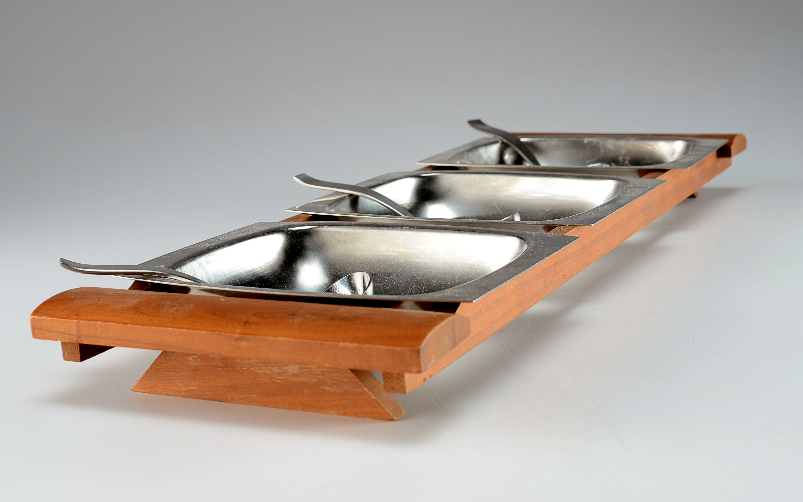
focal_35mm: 62
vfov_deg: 21.0
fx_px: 1357
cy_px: 245
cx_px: 408
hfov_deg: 33.0
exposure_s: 1/80
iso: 100
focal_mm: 40
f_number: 10
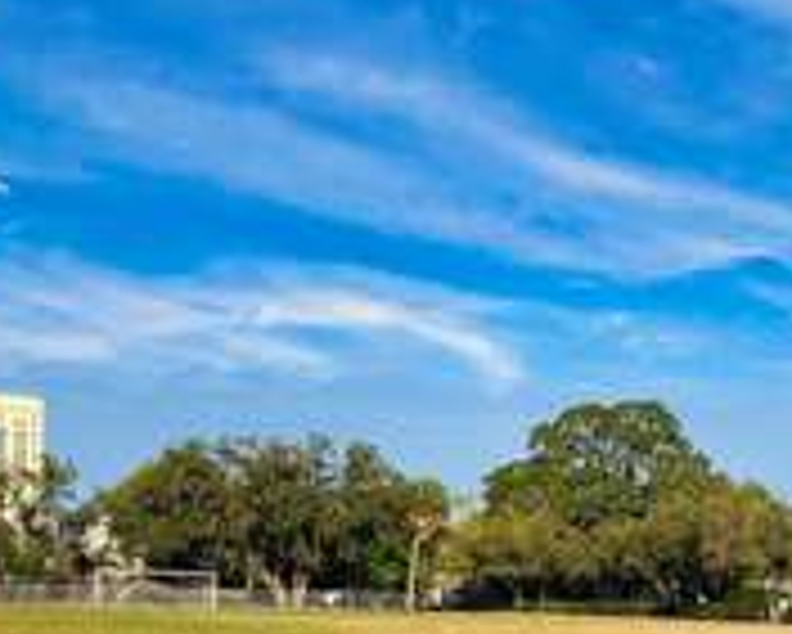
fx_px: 1454
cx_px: 621
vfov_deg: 23.7
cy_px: 621
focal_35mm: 62
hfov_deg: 29.8
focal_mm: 4
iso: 20
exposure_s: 1/1919
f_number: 1.8
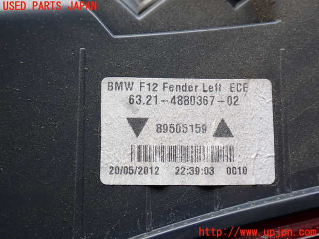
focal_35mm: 41
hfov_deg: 45.8
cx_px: 160
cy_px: 120
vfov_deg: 35.1
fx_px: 378
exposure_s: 1/80
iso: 100
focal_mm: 7.31
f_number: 2.8
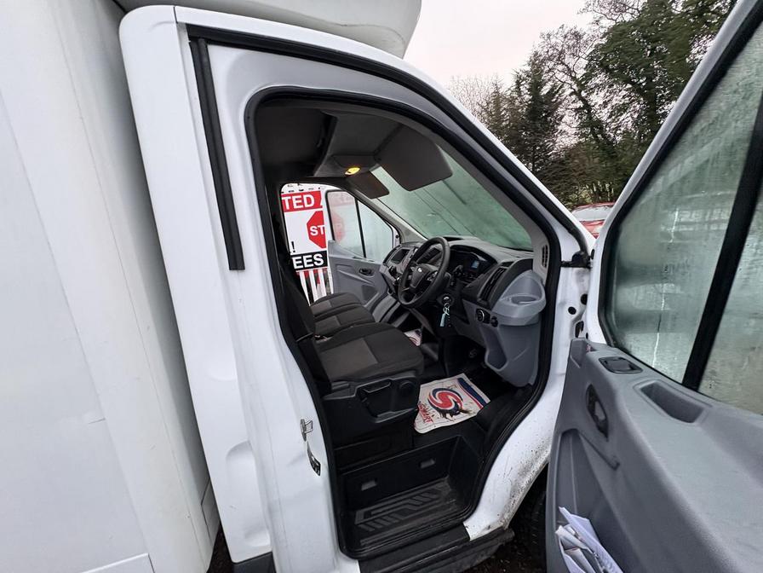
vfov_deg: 85.7
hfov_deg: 102.1
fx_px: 309
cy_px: 286
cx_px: 382
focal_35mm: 14
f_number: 2.2
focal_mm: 2.22
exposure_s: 1/99
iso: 200
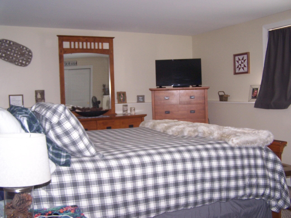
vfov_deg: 37.7
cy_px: 109
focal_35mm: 38
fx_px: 319
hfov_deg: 49.0
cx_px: 146
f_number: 2.8
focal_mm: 6.3
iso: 140
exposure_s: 1/60
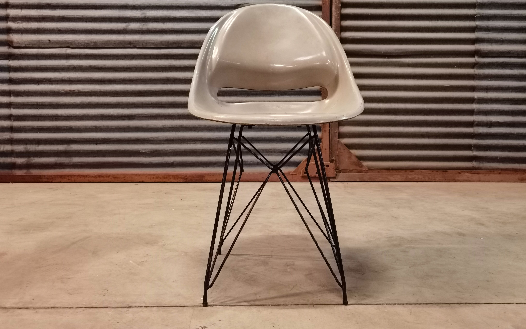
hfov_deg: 61.2
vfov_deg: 40.4
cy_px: 134
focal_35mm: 31
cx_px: 265
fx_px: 444
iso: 640
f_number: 1.9
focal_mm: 6.71
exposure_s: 1/25
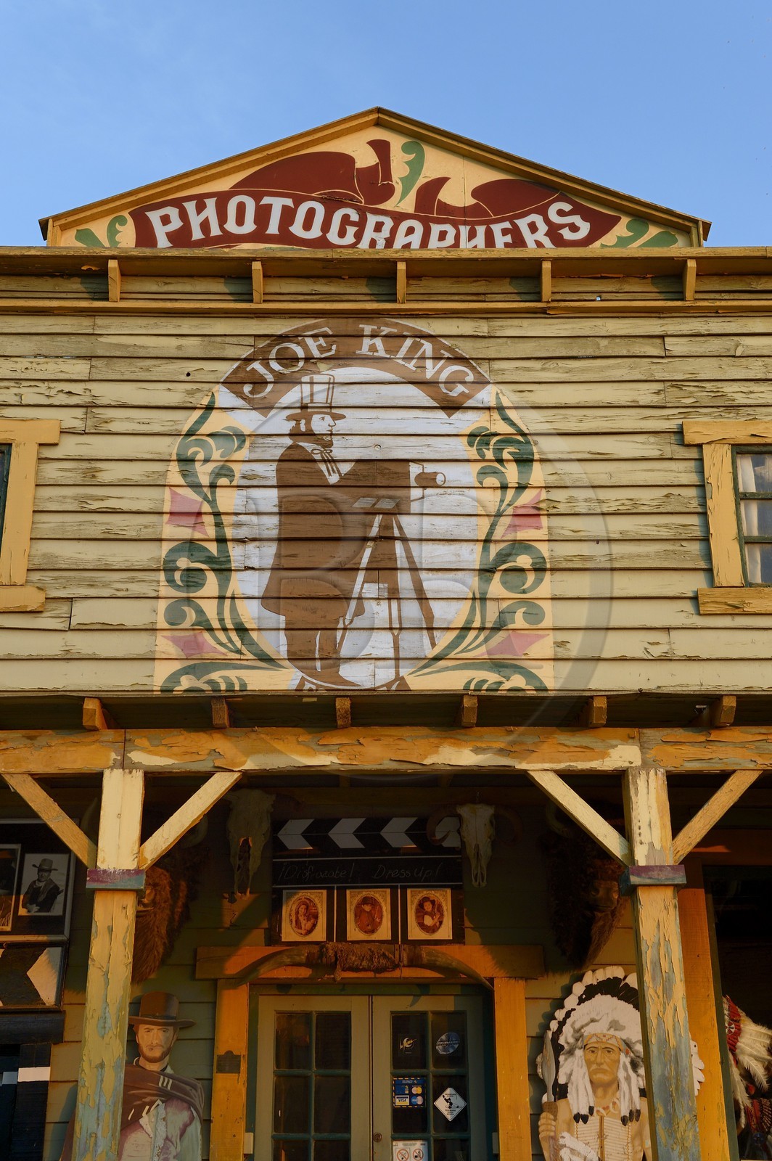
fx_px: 1547
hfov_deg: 28.0
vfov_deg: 41.1
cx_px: 386
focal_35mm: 48
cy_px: 580
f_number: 7.1
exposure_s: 1/160
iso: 400
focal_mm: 48
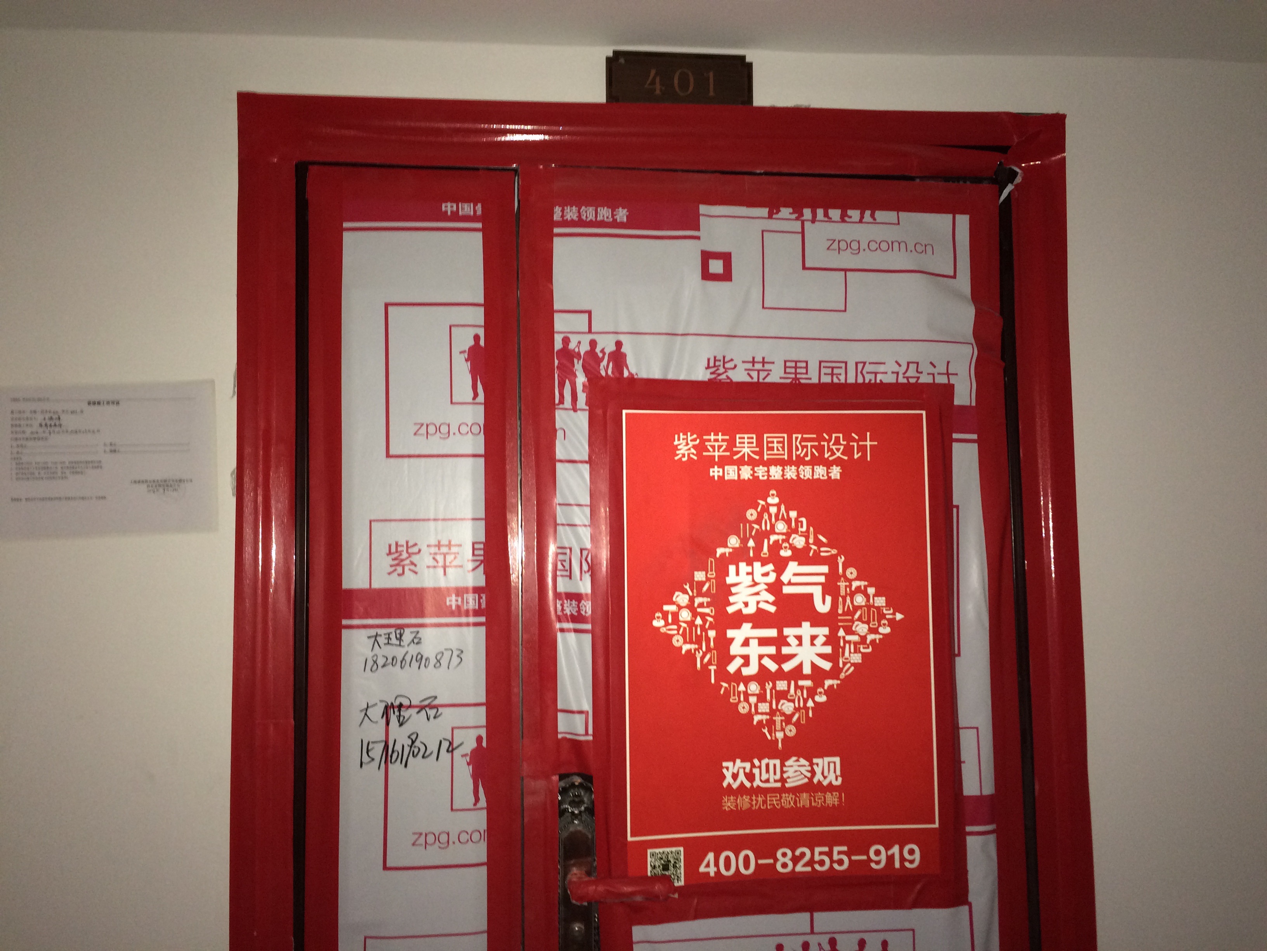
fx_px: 1061
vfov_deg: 48.2
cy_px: 476
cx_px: 634
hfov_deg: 61.7
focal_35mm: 29
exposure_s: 1/16
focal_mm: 4.15
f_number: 2.2
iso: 160
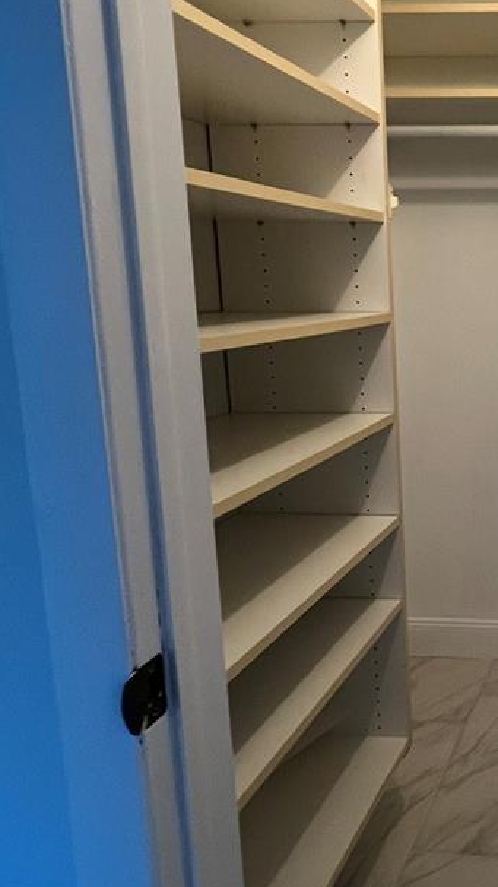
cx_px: 629
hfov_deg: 32.4
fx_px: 658
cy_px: 378
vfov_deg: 67.6
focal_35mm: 28
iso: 200
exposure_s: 1/60
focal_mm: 1.57
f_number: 1.8
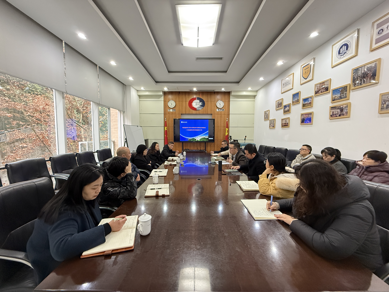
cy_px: 146
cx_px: 194
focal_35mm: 14
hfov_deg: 102.1
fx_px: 157
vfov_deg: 85.7
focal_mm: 2.22
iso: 640
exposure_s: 1/50
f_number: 2.2
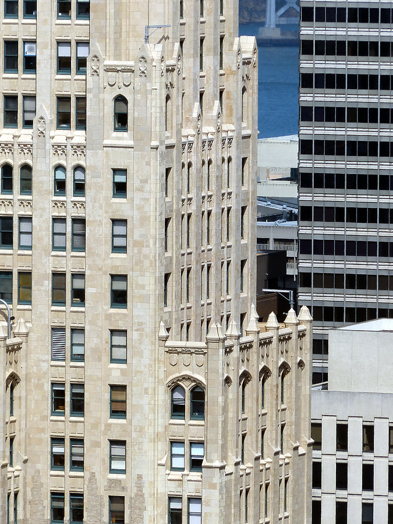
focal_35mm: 436
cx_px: 196
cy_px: 262
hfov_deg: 3.4
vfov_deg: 4.5
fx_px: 6600
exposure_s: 1/1600
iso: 100
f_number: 4.5
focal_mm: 78.4
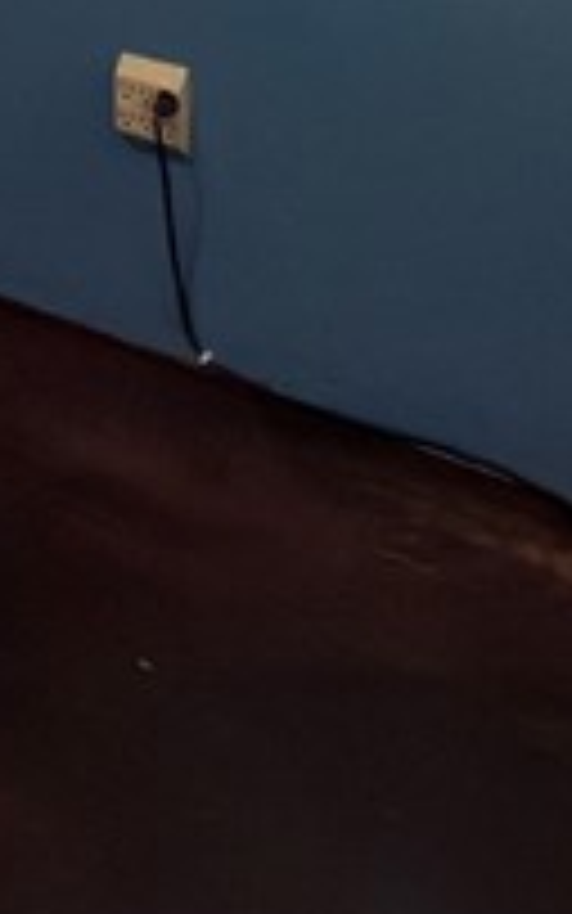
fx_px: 1869
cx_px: -1067
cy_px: -675
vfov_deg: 20.5
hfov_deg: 11.5
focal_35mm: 75
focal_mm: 2.22
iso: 250
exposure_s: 1/30
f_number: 2.2
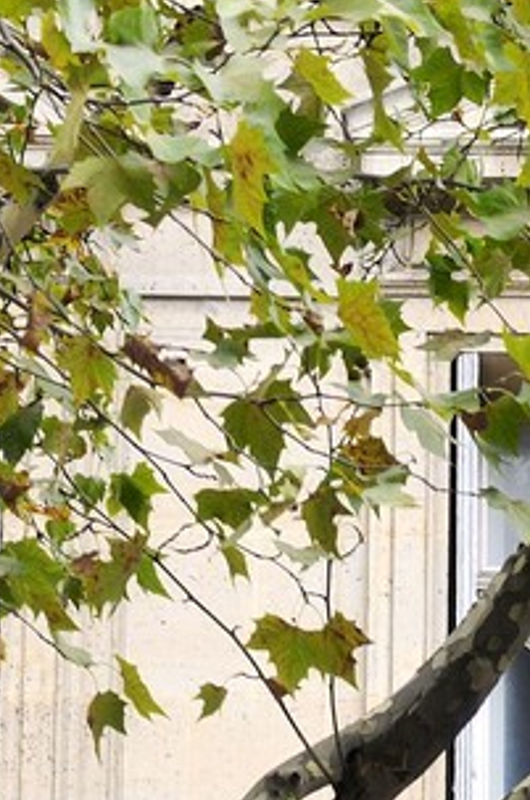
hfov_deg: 5.7
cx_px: 675
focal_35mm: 238
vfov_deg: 7.9
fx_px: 5274
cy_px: 2073
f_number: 5.6
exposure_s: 1/160
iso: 200
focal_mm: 45
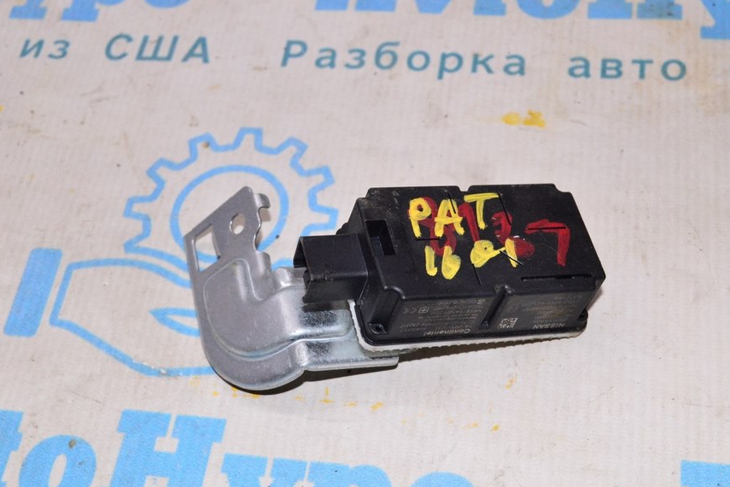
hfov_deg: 32.9
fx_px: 1237
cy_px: 281
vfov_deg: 22.2
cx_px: 350
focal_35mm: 61
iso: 1600
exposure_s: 1/200
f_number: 8
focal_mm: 34
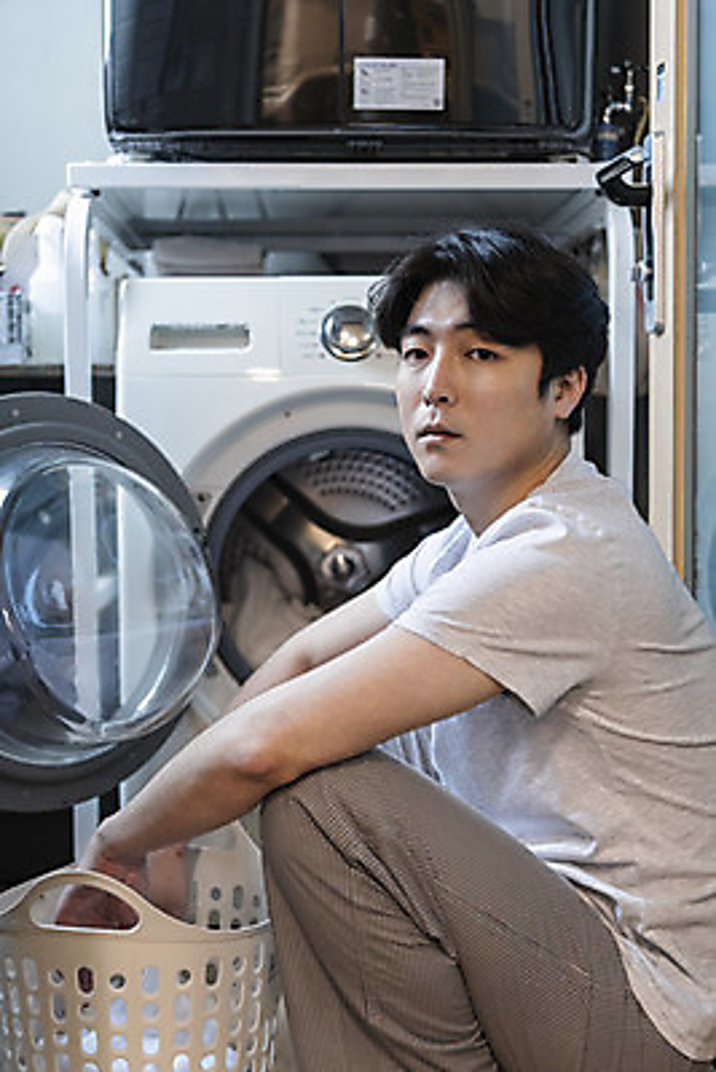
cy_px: 536
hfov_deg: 27.0
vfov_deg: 39.6
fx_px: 1490
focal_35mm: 50
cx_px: 358
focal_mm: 50
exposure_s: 1/80
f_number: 2.8
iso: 800
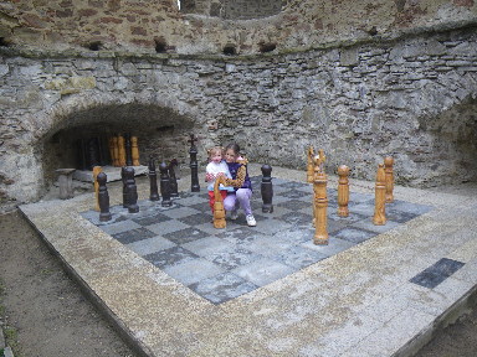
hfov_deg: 63.4
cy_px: 178
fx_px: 386
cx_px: 238
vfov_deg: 49.7
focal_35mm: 28
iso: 80
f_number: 3.5
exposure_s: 1/50
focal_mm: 5
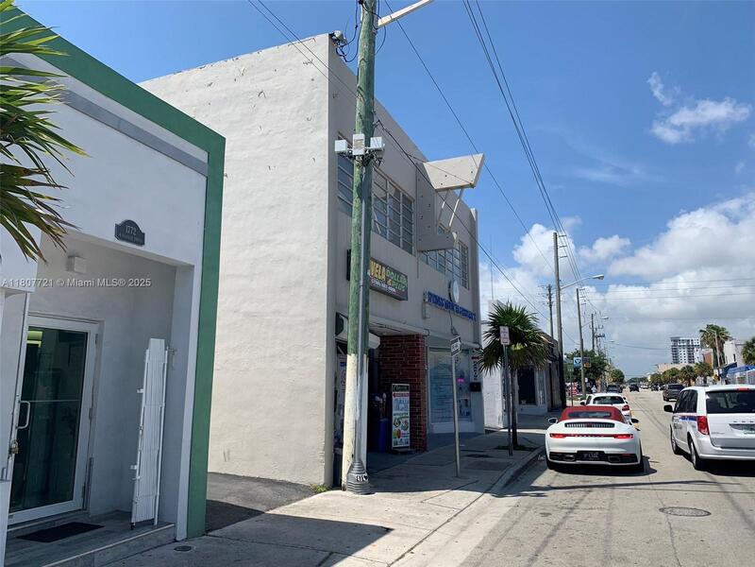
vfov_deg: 53.1
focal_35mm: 26
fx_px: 567
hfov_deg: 67.3
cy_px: 284
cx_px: 378
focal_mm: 4.25
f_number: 1.8
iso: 25
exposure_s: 1/2755
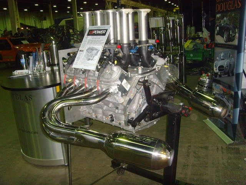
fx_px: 277
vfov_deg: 36.8
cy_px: 92
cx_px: 123
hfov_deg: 47.9
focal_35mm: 39
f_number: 3.5
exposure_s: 1/45
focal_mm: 6.6
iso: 200
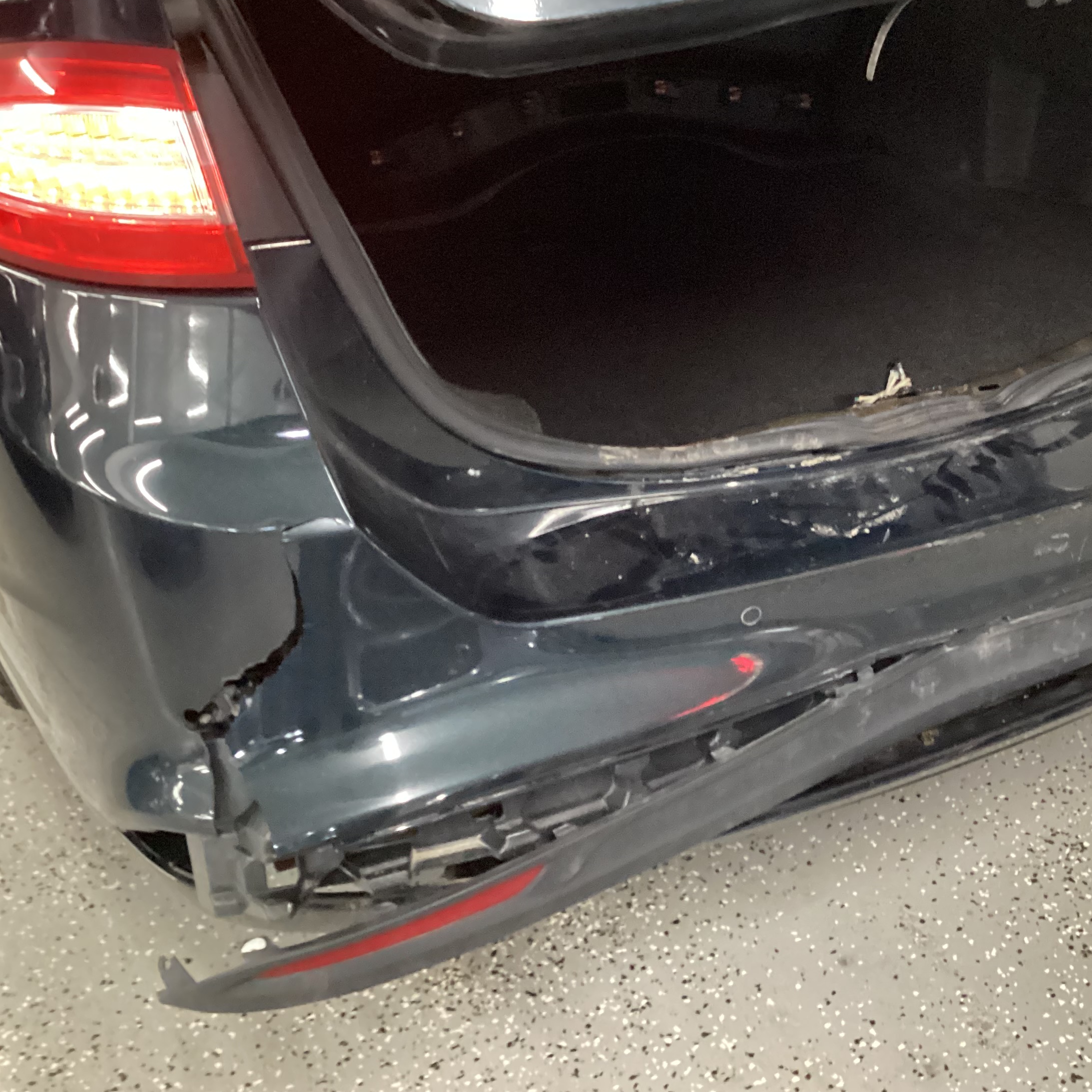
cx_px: 696
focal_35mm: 41
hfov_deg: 40.6
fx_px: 1463
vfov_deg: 40.9
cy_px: 517
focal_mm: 3.3
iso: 640
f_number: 2.4
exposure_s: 1/30
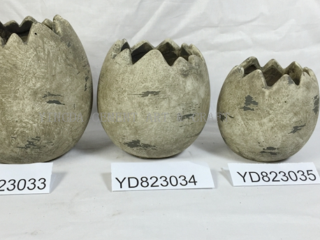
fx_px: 351
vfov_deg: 37.7
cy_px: 117
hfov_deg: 48.8
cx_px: 135
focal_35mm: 38
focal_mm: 4.15
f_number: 2.2
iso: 40
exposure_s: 1/100
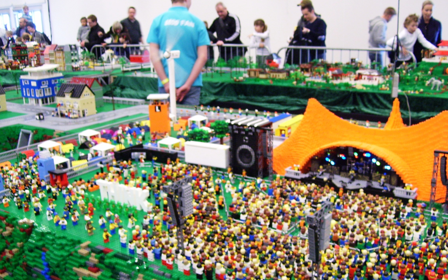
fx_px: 476
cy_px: 165
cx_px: 224
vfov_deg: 32.7
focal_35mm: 39
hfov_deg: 50.4
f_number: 2.7
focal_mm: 6
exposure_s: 1/10
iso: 160
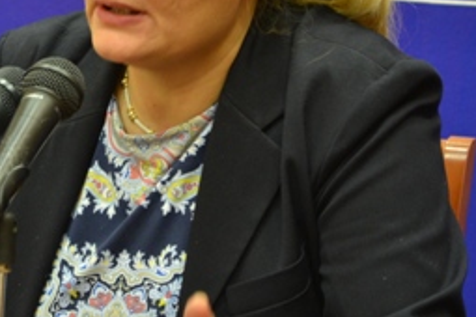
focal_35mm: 188
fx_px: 2486
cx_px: 112
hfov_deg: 10.9
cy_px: 70
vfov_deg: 7.3
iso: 800
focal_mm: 50
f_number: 5.6
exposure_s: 1/15
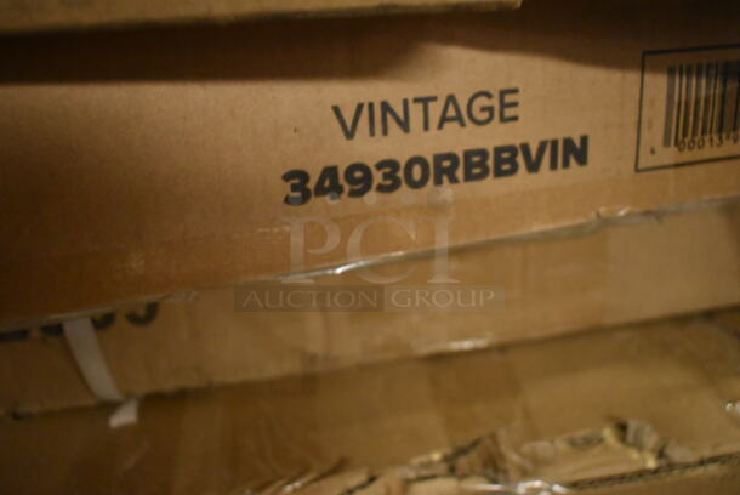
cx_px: 370
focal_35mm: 32
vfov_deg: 41.8
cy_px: 248
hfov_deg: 59.4
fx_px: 648
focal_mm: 21
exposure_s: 1/125
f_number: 3.8
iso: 4000
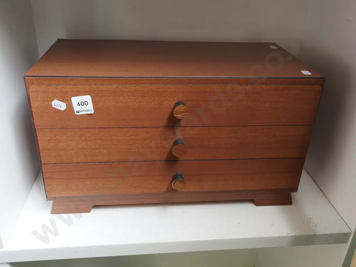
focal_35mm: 32
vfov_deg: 44.2
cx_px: 178
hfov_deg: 56.8
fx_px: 329
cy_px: 134
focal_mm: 16
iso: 800
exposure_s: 1/20
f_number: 5.6
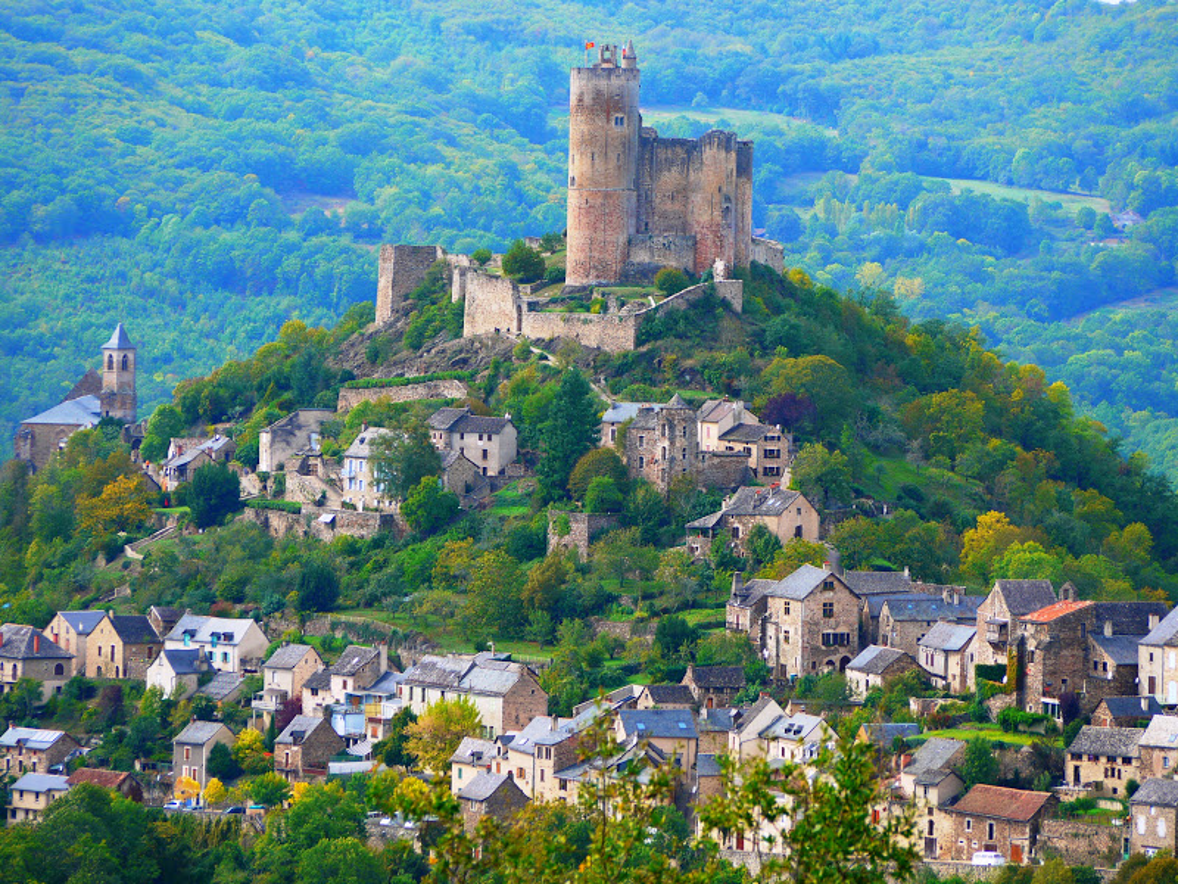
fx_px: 5717
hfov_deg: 11.8
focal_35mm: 168
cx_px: 589
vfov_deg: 8.8
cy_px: 442
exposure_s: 1/400
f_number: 5.6
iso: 100
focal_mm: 84
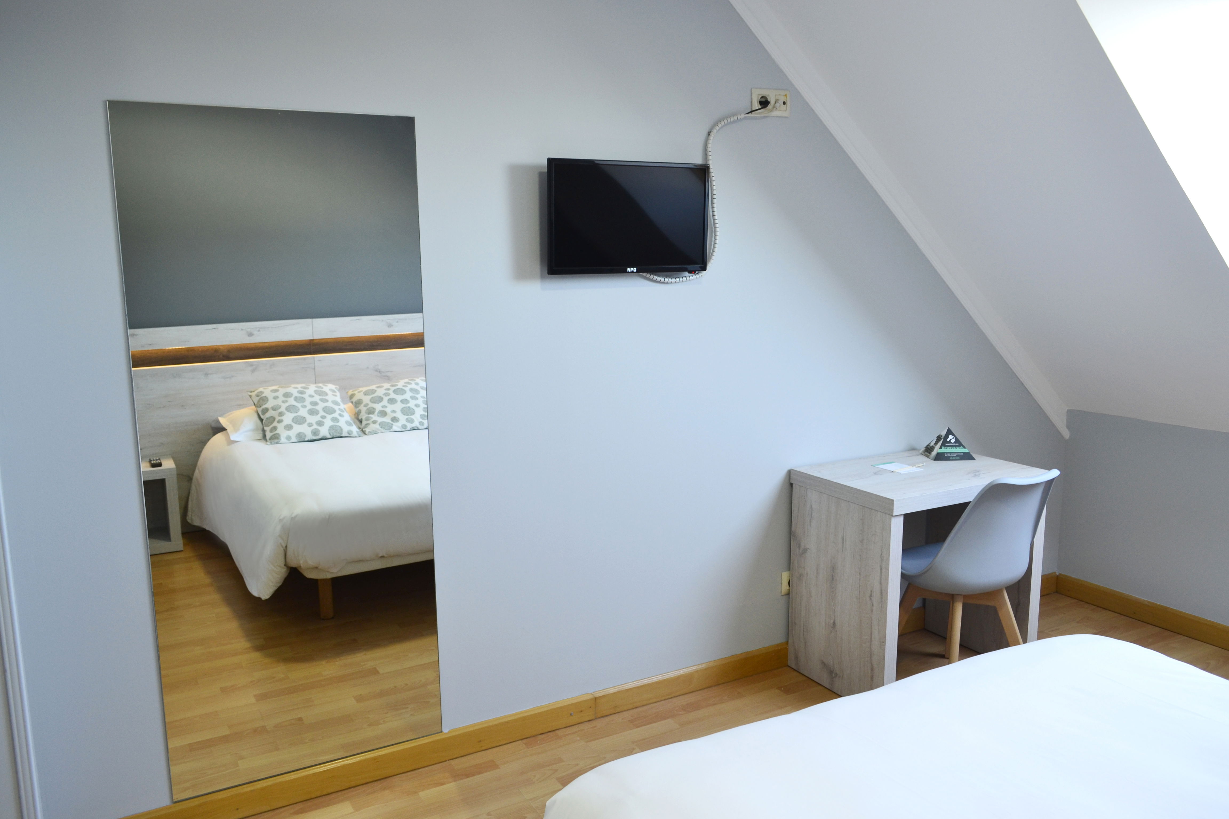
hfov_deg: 67.4
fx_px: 922
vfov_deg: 47.9
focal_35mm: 27
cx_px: 614
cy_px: 410
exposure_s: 1/15
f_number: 6.3
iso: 400
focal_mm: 18
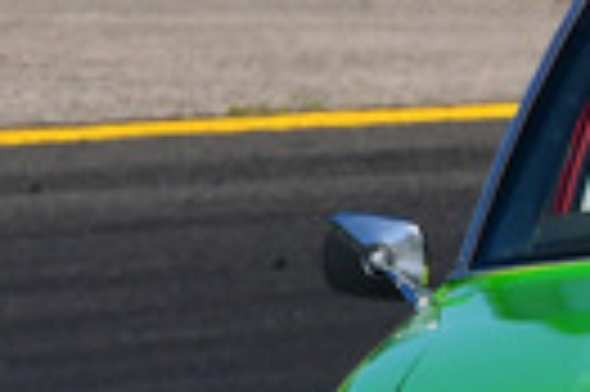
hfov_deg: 0.6
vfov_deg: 0.4
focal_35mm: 3214
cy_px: 176
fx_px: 52608
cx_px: 1459
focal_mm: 350
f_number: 13
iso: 400
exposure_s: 1/640
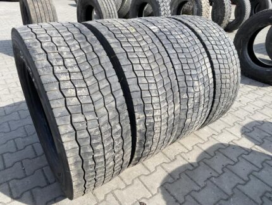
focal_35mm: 26
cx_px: 136
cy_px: 102
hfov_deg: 67.3
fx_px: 204
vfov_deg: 53.1
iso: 32
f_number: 1.8
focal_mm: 4.25
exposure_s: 1/1193
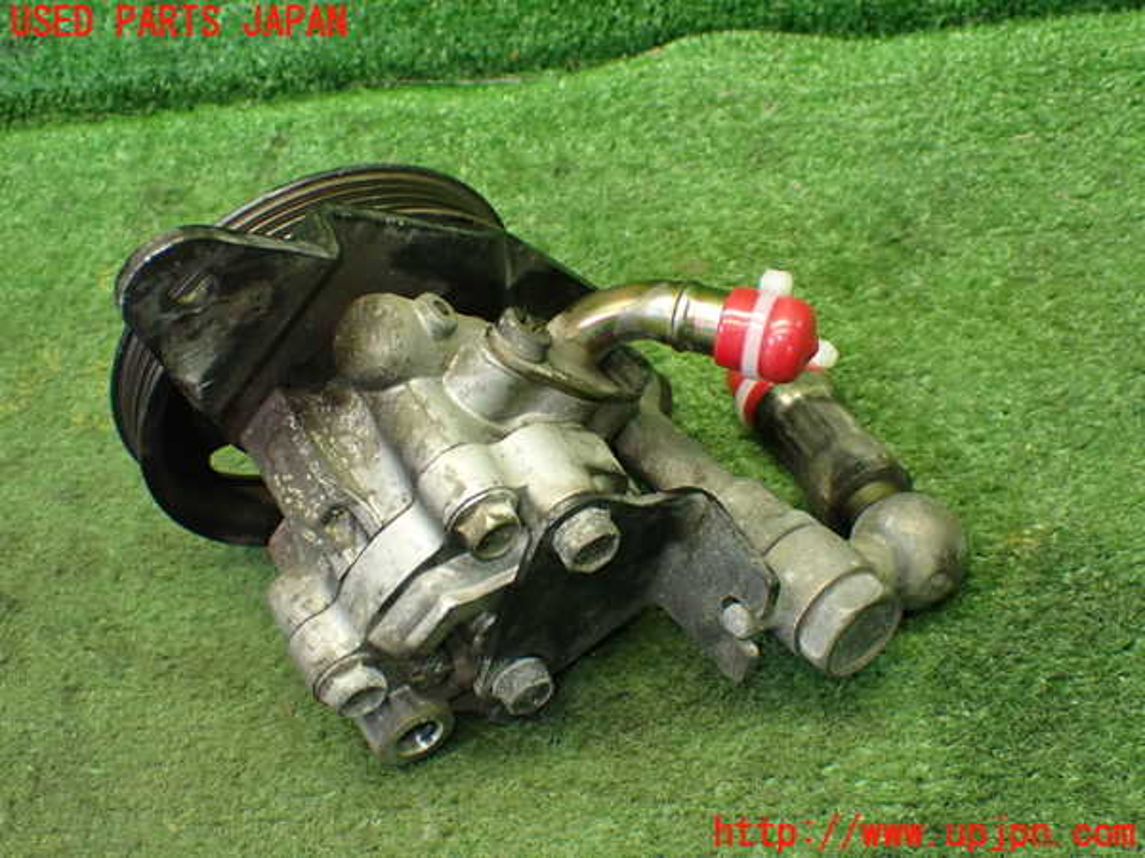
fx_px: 1654
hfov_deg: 38.2
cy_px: 429
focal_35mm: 50
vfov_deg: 29.1
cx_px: 572
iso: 800
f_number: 3.2
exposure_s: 1/50
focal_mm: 9.01
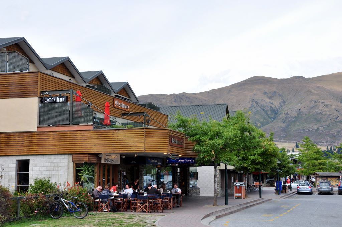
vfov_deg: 23.7
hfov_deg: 35.1
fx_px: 541
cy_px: 114
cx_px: 171
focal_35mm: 57
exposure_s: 1/200
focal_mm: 38
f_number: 10
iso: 200
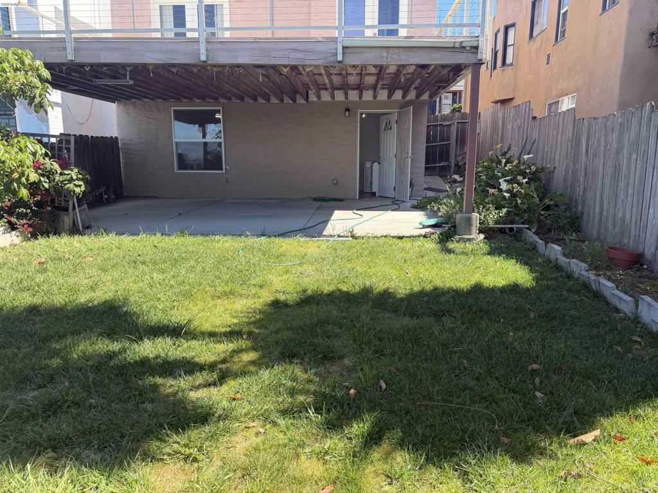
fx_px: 456
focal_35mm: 24
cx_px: 329
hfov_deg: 71.6
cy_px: 246
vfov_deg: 56.8
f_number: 1.78
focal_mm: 6.76
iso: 100
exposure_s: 1/1727
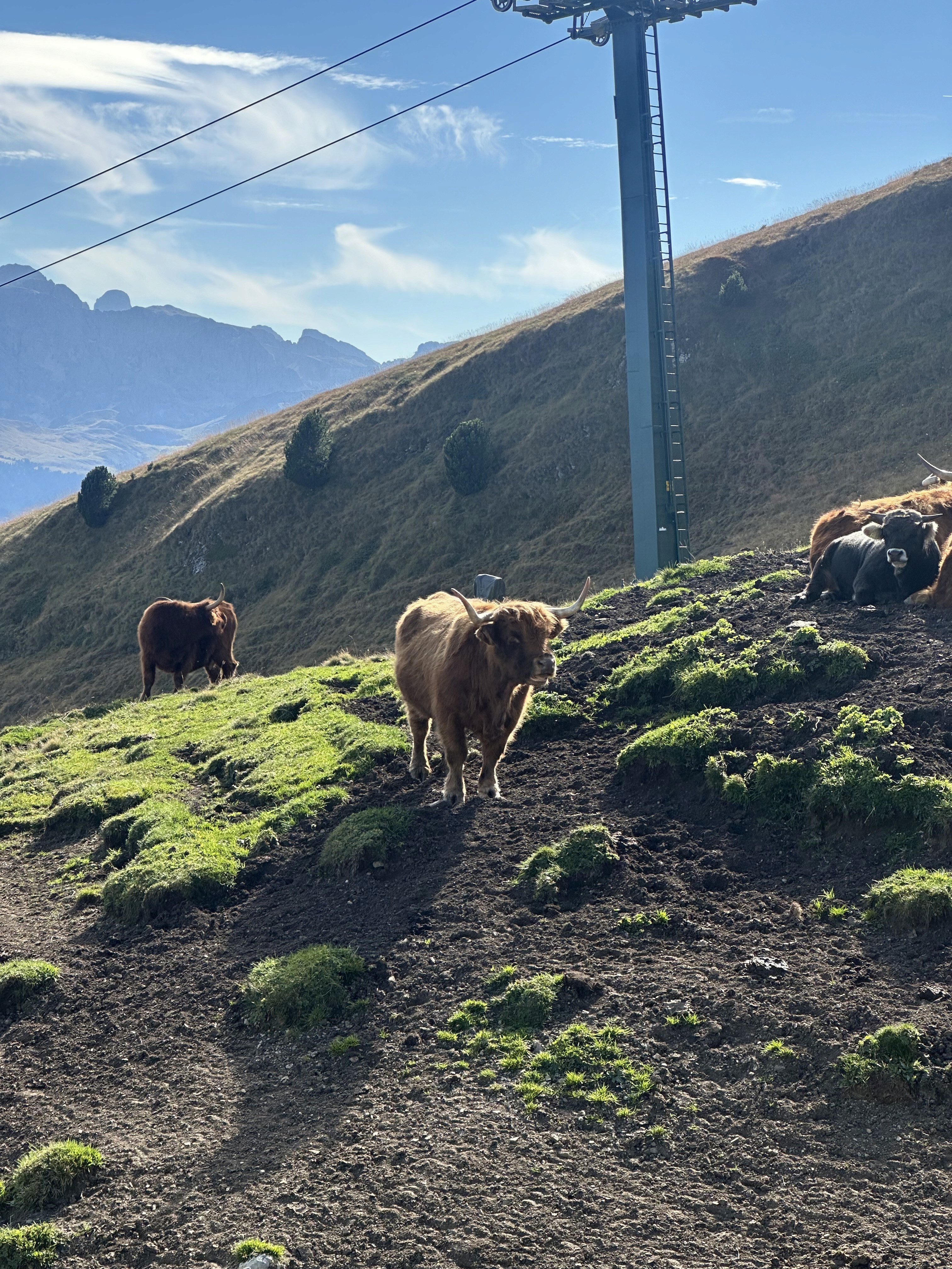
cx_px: 476
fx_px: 2824
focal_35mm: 77
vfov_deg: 25.3
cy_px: 634
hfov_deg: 19.1
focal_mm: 9
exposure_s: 1/555
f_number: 2.8
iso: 32
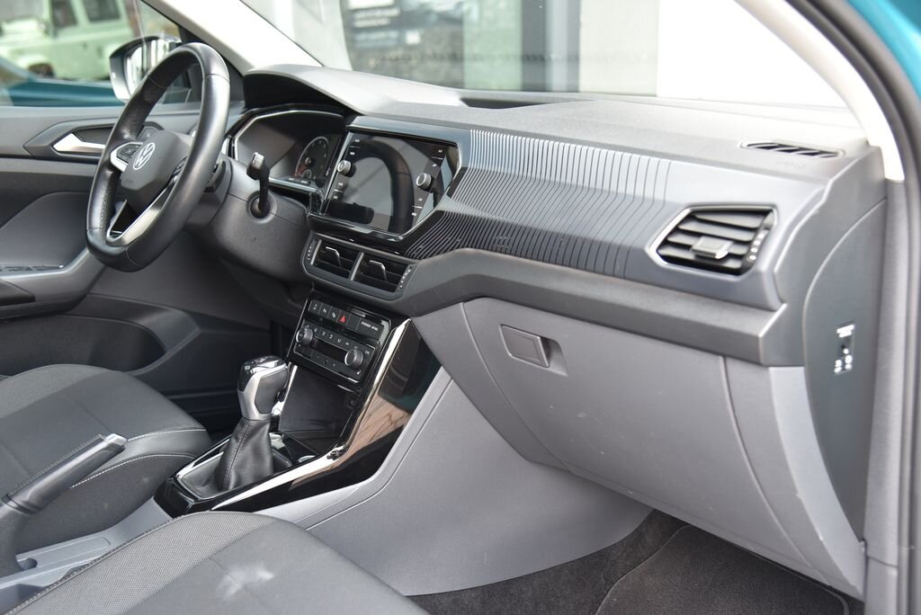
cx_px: 460
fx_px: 1126
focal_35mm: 44
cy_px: 308
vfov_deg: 30.6
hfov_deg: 44.5
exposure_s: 1/60
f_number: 4
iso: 500
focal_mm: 44
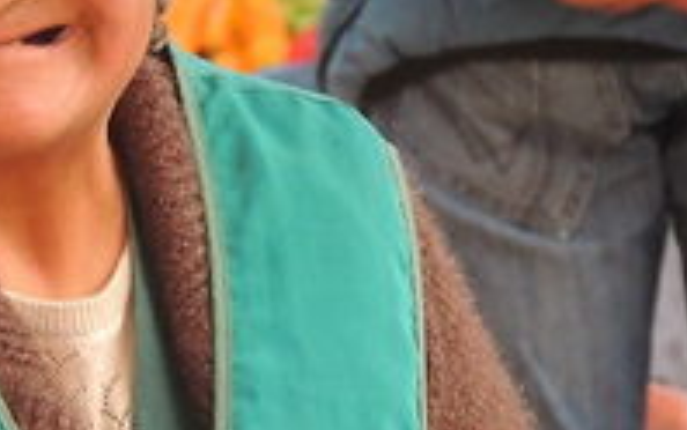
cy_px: 0
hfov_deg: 2.0
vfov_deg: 1.3
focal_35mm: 1044
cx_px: -87
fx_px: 19558
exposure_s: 1/400
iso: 720
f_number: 4.8
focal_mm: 57.9
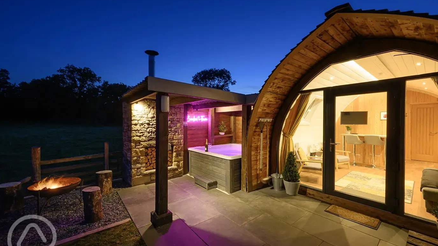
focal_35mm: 15
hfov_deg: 103.0
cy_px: 124
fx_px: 174
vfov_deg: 70.5
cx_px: 218
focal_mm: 14
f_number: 16
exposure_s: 10
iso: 160
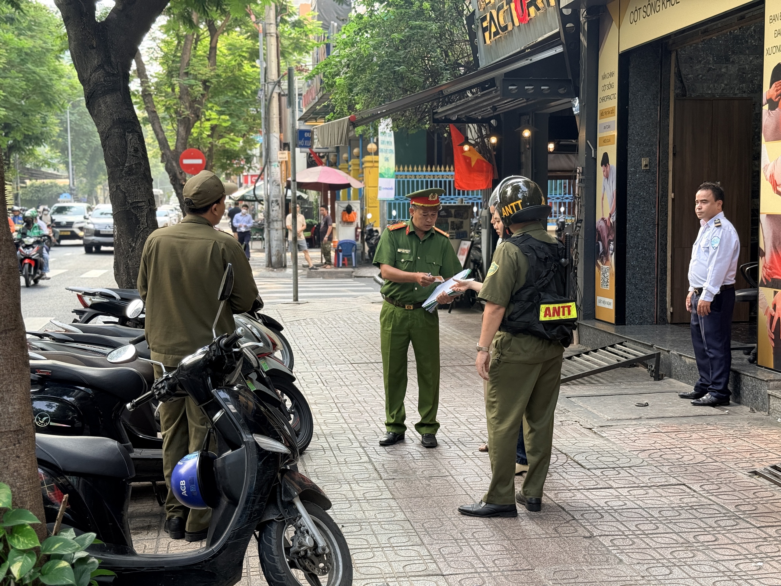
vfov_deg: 30.3
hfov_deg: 39.7
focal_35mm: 48
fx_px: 1083
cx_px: 390
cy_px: 293
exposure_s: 1/195
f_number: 1.78
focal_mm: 6.76
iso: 64
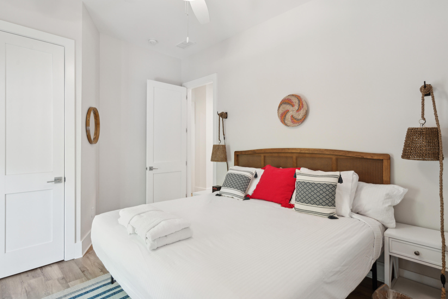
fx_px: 224
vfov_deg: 67.4
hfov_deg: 90.0
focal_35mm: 18
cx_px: 224
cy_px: 150
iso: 500
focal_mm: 18
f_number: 7.1
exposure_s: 1/8
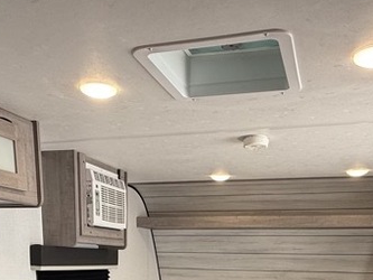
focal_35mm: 42
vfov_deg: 27.3
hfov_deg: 44.8
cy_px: 385
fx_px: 453
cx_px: 185
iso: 125
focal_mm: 2.22
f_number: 2.2
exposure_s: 1/99
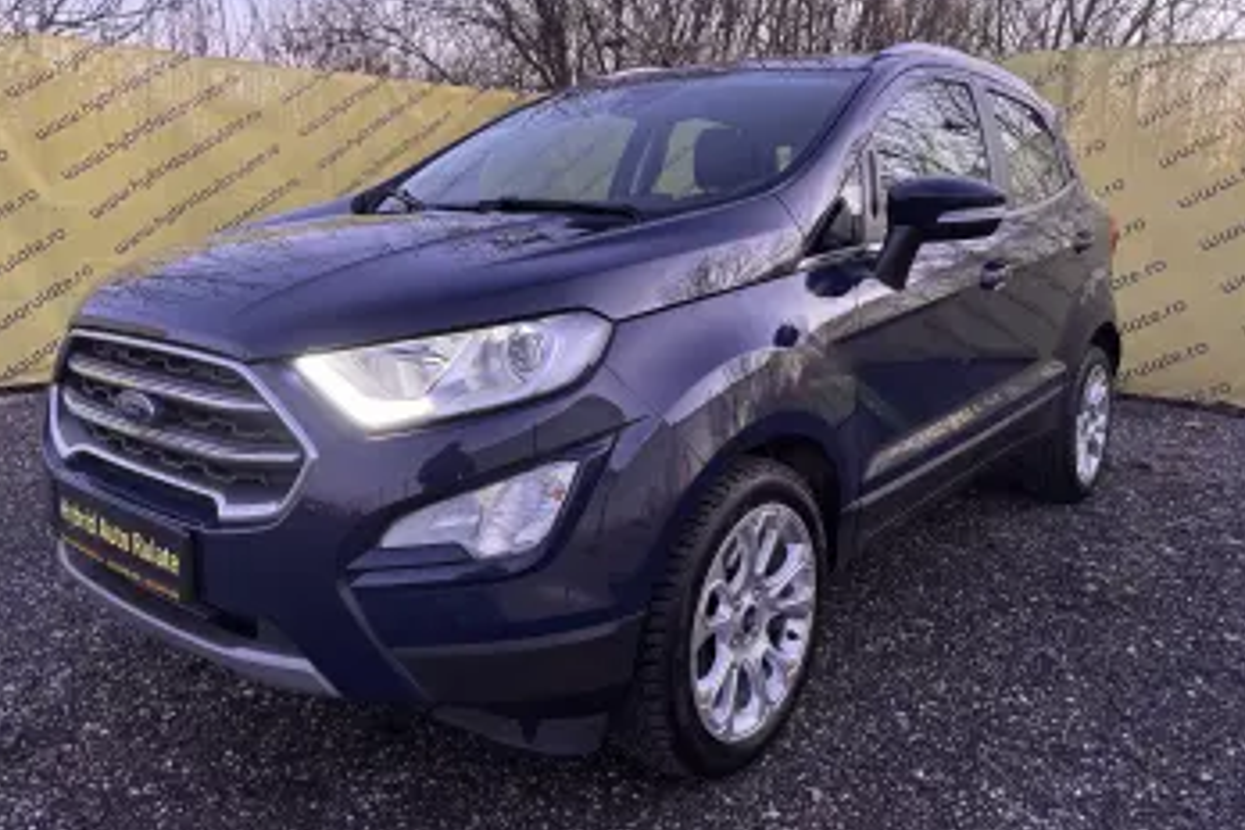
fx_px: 968
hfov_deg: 65.5
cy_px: 397
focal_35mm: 28
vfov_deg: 46.4
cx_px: 608
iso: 200
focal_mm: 5.96
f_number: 1.6
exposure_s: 1/50
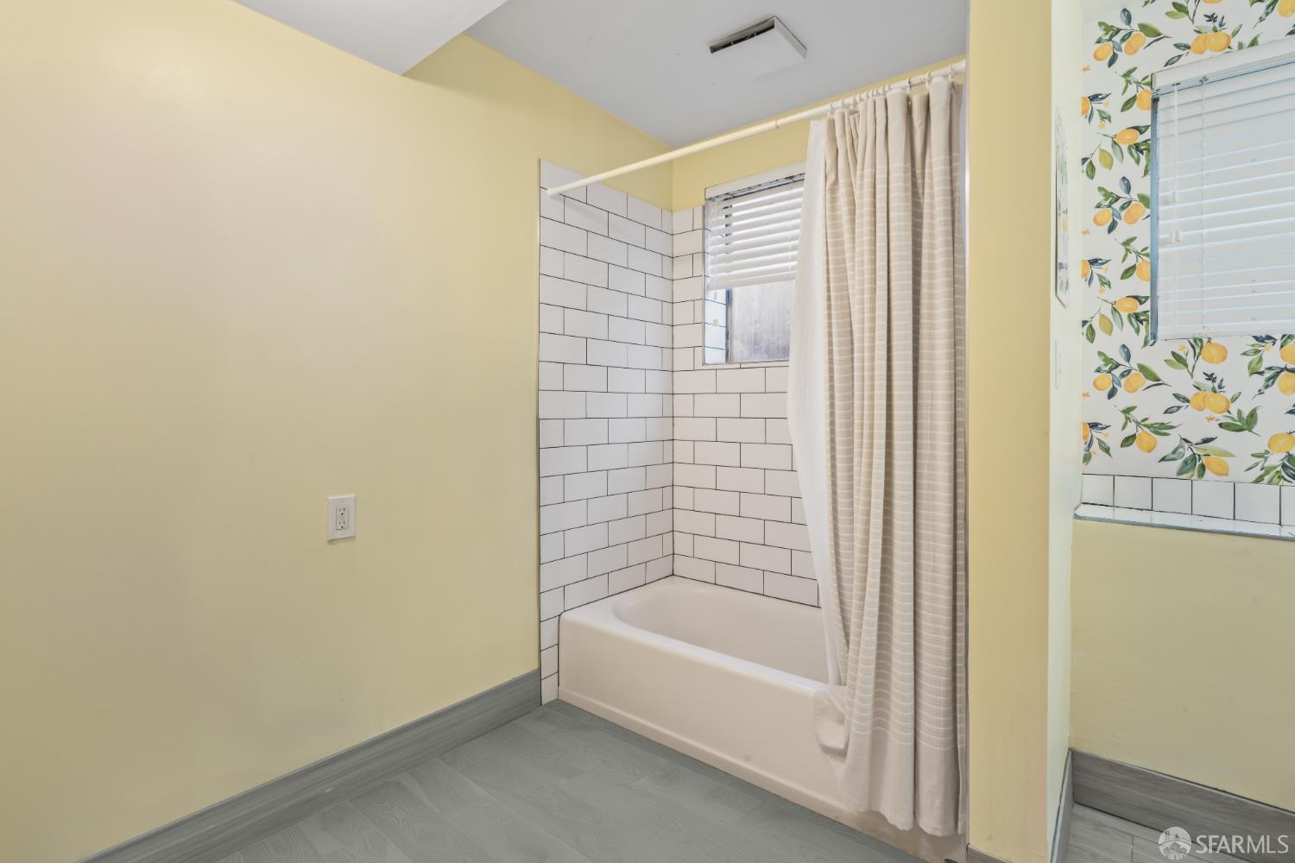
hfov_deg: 96.7
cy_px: 432
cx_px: 648
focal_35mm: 16
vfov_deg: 73.7
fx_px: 576
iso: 400
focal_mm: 16
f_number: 16
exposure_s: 1.3
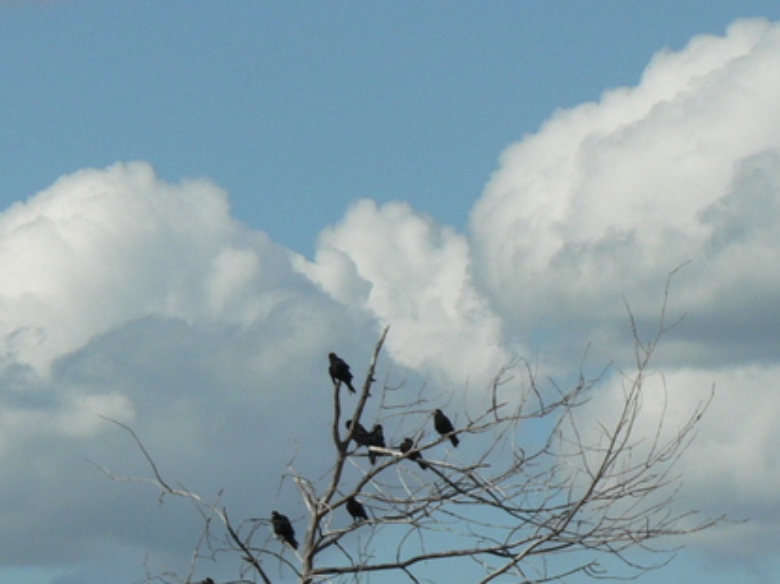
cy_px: 537
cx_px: 160
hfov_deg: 4.4
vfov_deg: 3.3
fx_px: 10114
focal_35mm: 449
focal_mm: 30.4
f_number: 5.6
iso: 80
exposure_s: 1/800
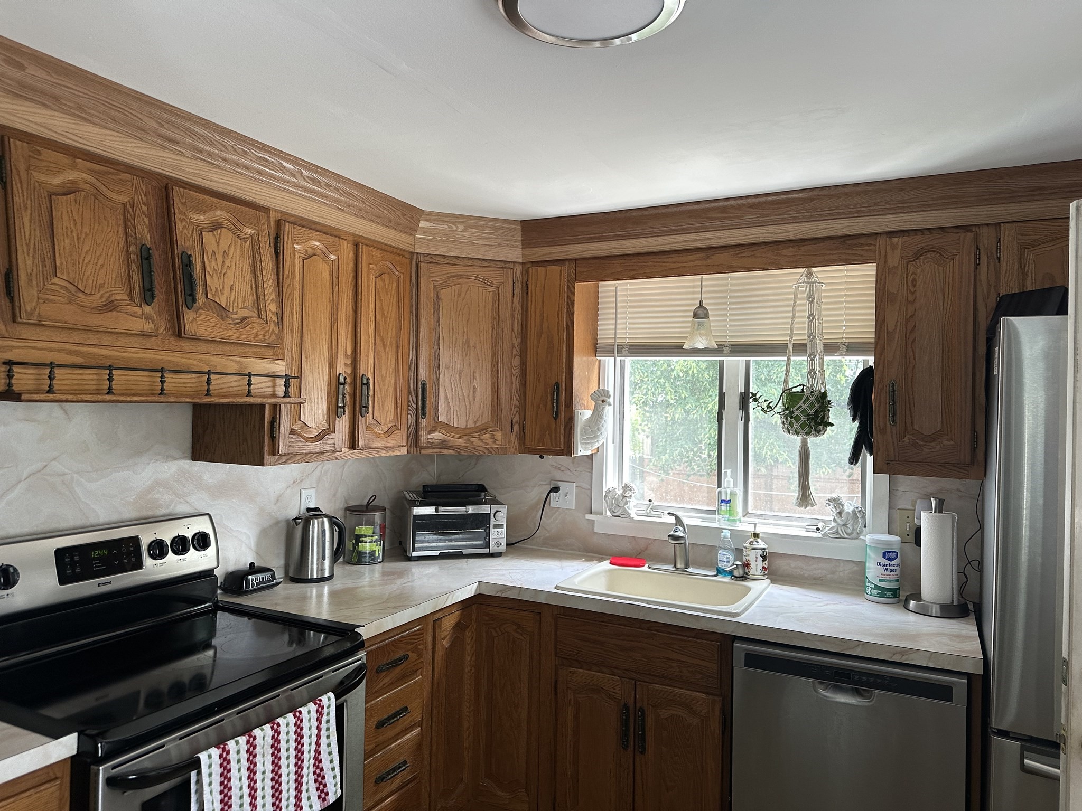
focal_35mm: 24
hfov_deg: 71.6
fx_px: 750
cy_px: 406
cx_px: 541
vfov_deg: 56.8
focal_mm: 6.86
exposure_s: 1/121
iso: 160
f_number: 1.78
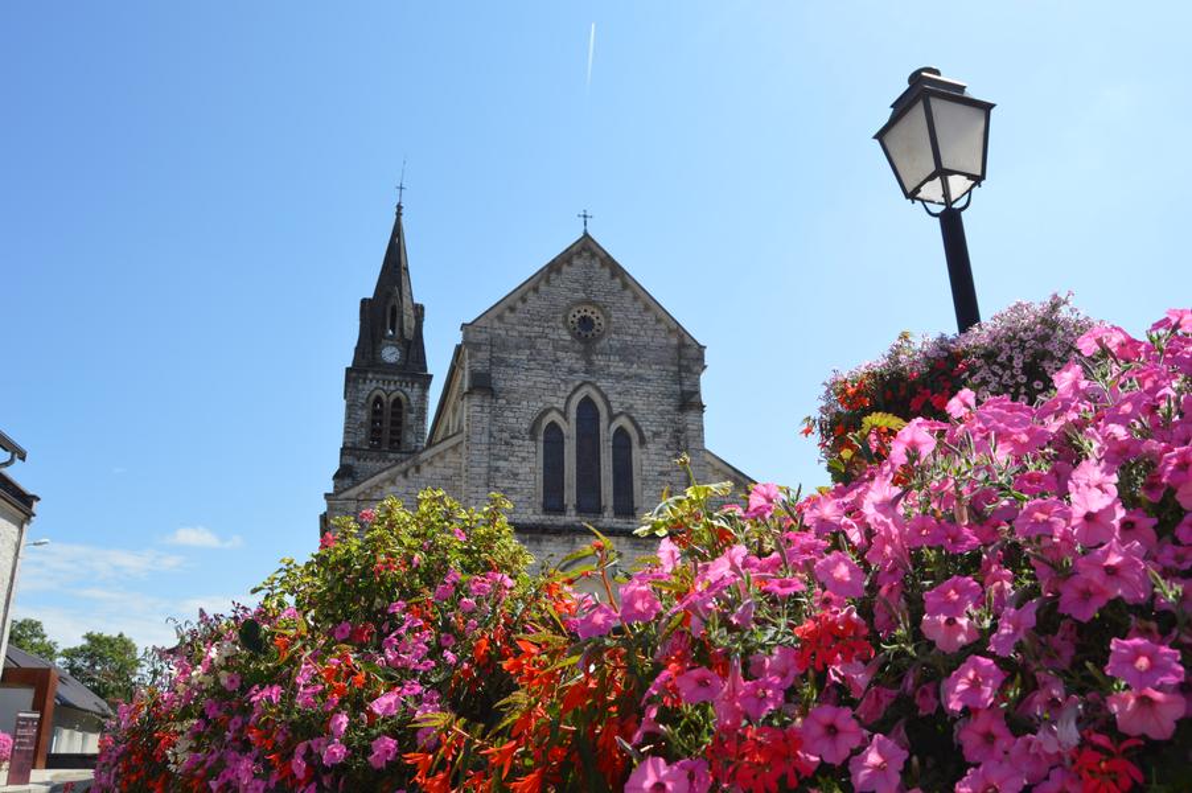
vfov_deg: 45.6
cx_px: 596
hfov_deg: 64.6
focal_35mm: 28
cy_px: 396
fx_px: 943
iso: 100
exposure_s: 1/250
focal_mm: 19
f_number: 8
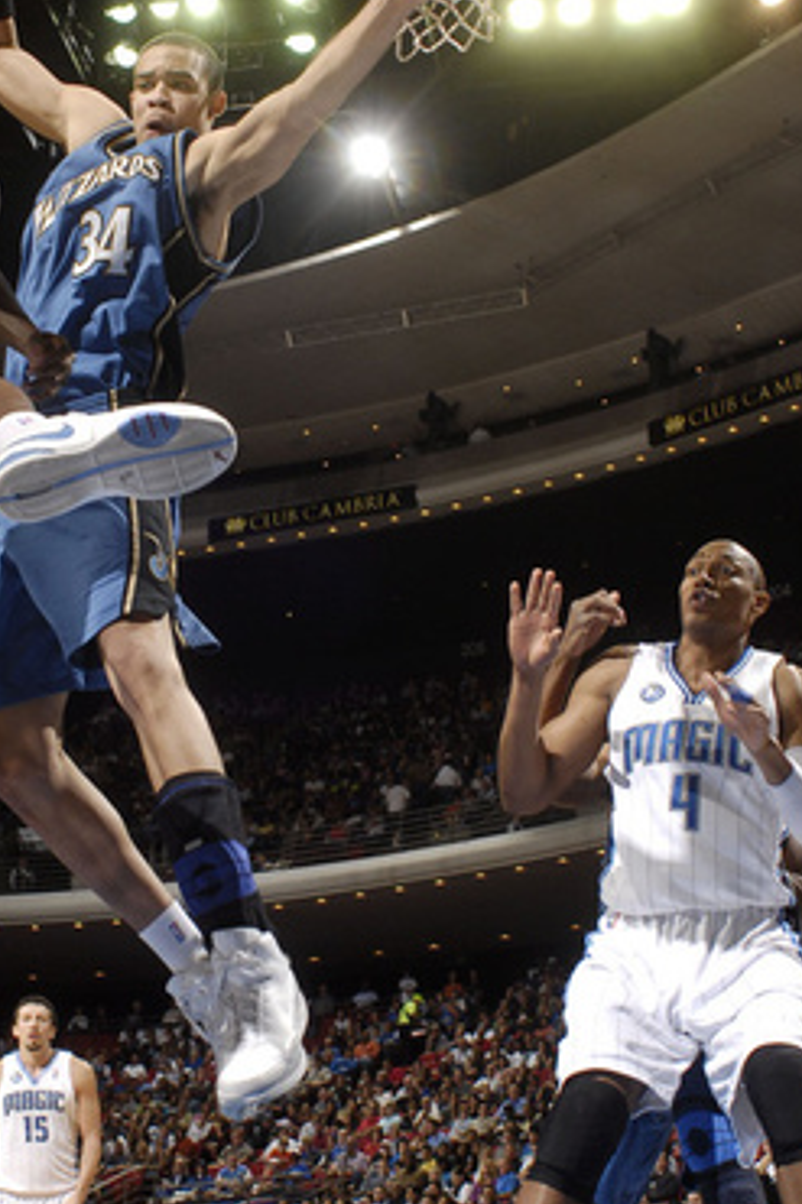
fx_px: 2274
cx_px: 257
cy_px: 503
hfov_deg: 19.9
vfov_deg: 29.6
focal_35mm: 68
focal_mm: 28
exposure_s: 1/250
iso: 250
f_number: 6.3
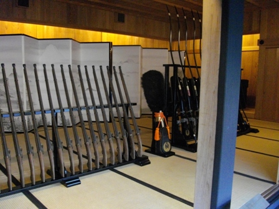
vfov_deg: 44.2
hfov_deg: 56.8
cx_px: 140
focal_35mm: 32
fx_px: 258
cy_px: 104
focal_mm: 5.7
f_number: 2.9
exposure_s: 1/60
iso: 800
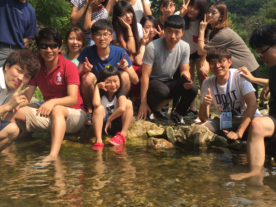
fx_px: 391
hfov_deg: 38.9
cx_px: 153
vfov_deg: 29.6
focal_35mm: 49
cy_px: 89
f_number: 2.2
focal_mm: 4.15
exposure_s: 1/1068
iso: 32
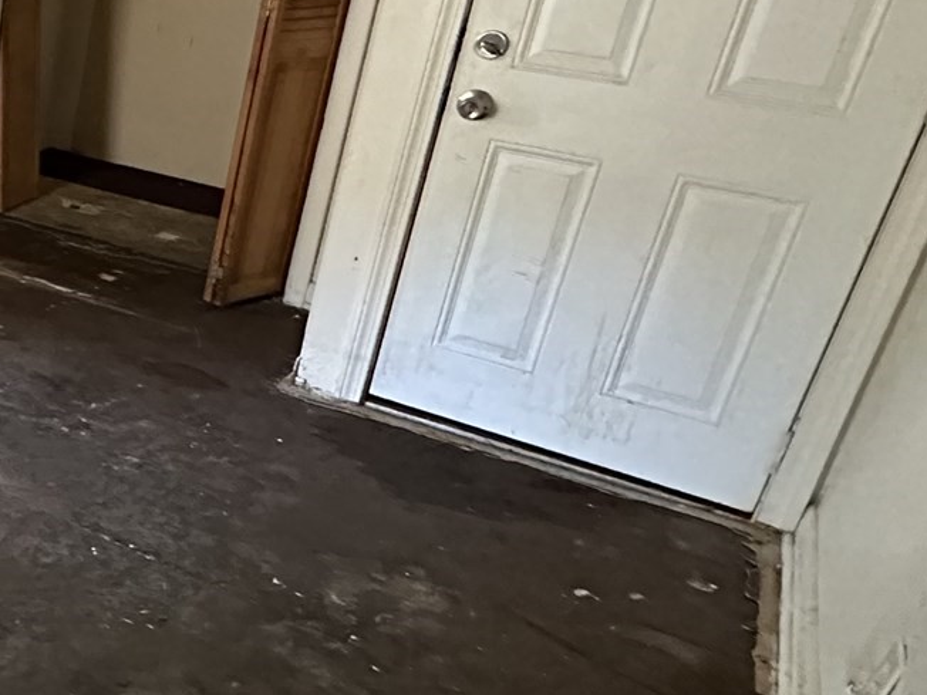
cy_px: 277
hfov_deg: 33.5
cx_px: -227
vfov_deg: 32.8
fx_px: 1178
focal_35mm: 44
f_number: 2.2
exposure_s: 1/56
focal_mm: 2.22
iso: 1600
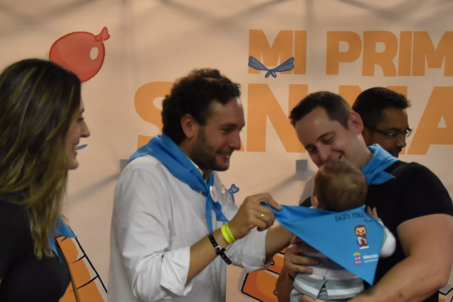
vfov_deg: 20.6
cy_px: 192
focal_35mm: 66
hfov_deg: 30.5
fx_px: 830
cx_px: 226
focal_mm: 32
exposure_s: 1/100
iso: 3200
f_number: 4.2
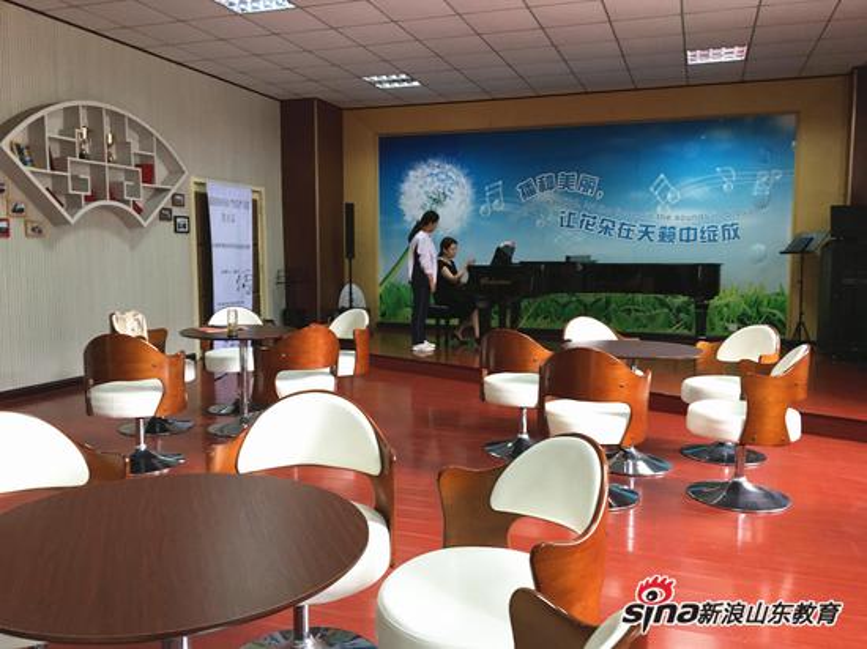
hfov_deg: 61.7
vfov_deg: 48.2
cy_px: 324
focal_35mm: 29
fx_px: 726
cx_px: 434
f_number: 2.2
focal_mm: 4.15
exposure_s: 1/33
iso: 160
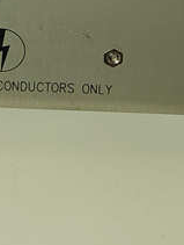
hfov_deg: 17.0
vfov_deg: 19.2
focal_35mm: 87
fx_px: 615
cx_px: 52
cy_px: -137
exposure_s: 1/120
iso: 2288
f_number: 1.9
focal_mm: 5.52
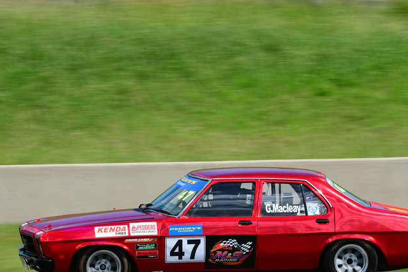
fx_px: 4308
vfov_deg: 3.6
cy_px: 141
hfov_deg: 5.4
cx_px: 214
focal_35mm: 380
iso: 200
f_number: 13
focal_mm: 200
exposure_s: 1/250
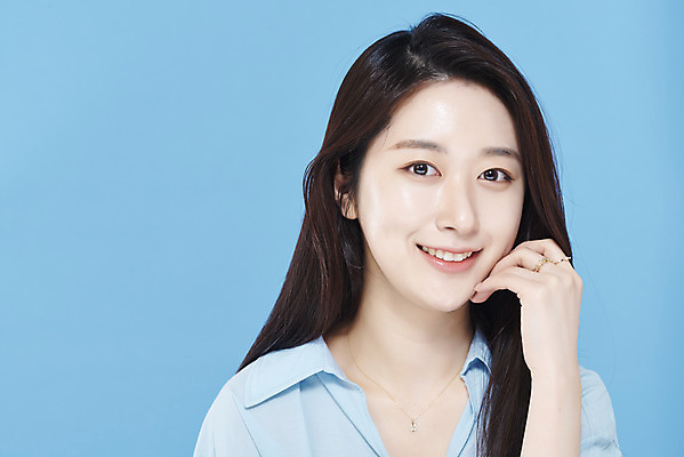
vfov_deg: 13.1
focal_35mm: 105
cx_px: 342
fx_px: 1996
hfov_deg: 19.4
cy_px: 228
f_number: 11
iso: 64
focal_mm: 105
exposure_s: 1/125
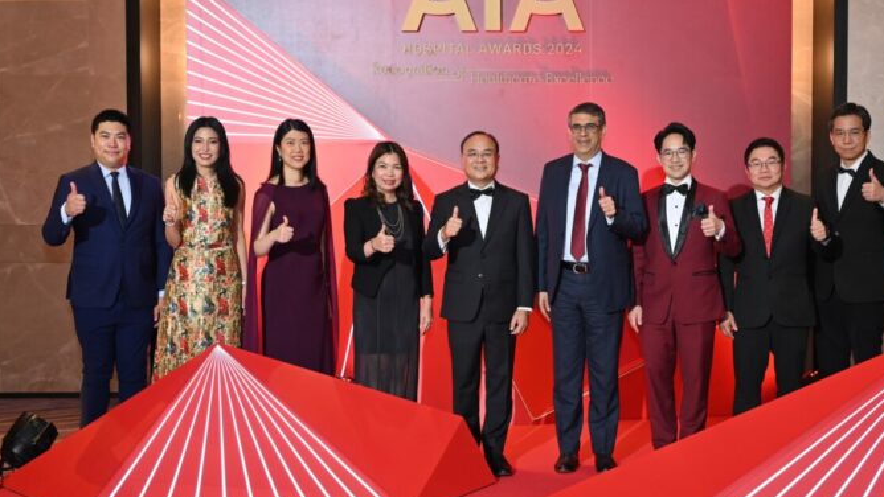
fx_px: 1383
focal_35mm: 59
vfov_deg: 20.4
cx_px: 502
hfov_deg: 35.4
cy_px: 252
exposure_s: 1/200
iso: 1600
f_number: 4
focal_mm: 49
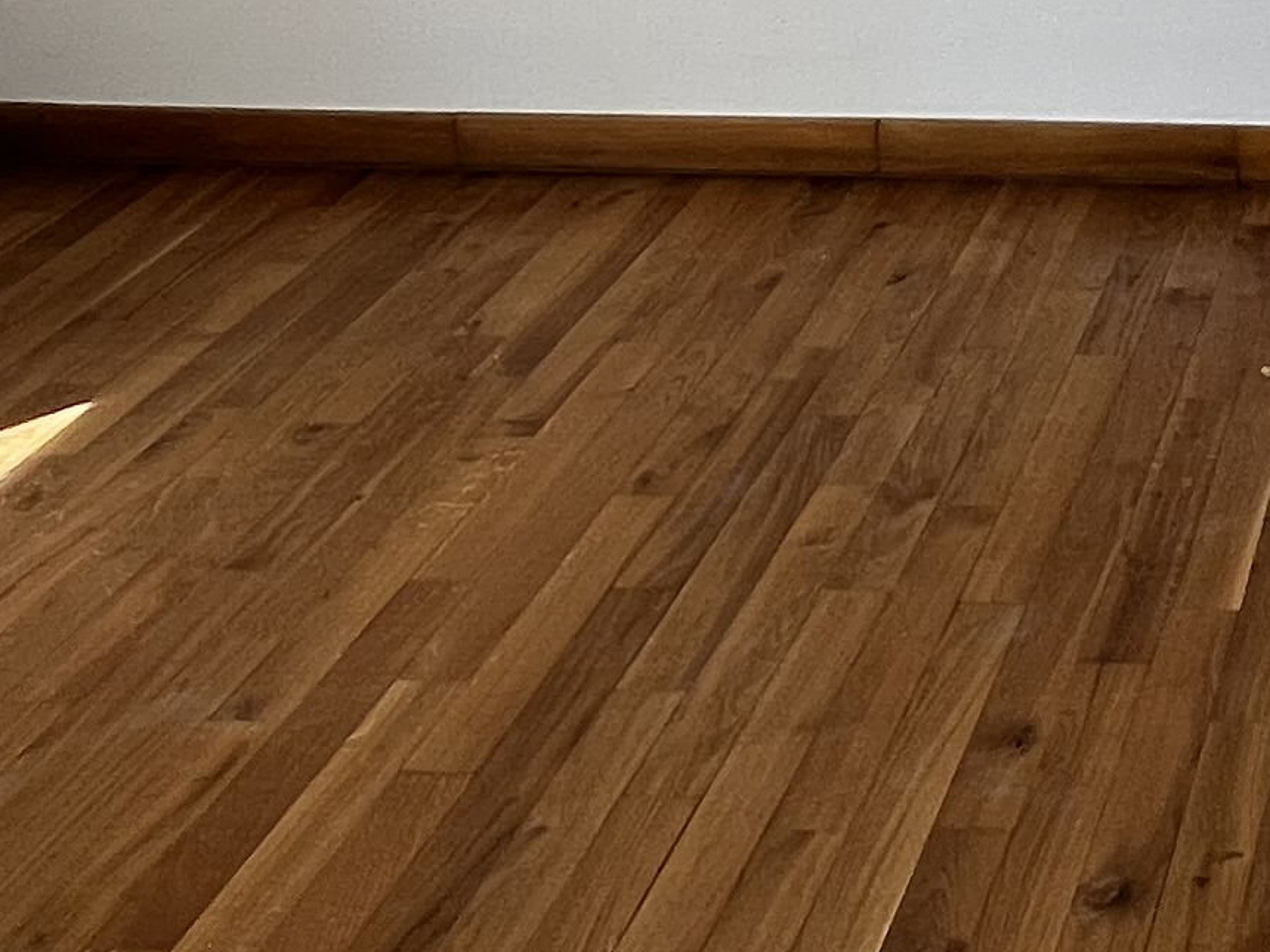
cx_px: 1498
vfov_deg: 21.1
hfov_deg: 28.0
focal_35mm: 61
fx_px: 2238
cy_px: -377
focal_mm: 1.57
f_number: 1.8
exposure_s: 1/99
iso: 32
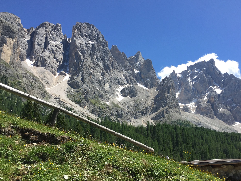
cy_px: 105
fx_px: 244
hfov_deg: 52.4
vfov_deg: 40.6
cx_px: 142
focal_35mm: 35
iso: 32
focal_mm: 4.15
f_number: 2.2
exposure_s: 1/1522
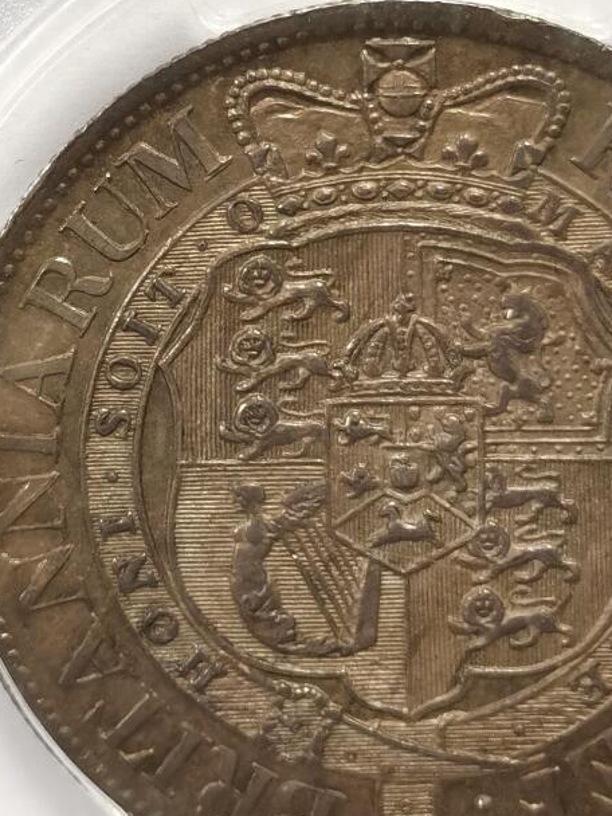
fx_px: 3772
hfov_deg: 9.3
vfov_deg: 12.3
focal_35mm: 160
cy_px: 106
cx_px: 405
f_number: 16
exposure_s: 1/100
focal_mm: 5.56
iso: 200
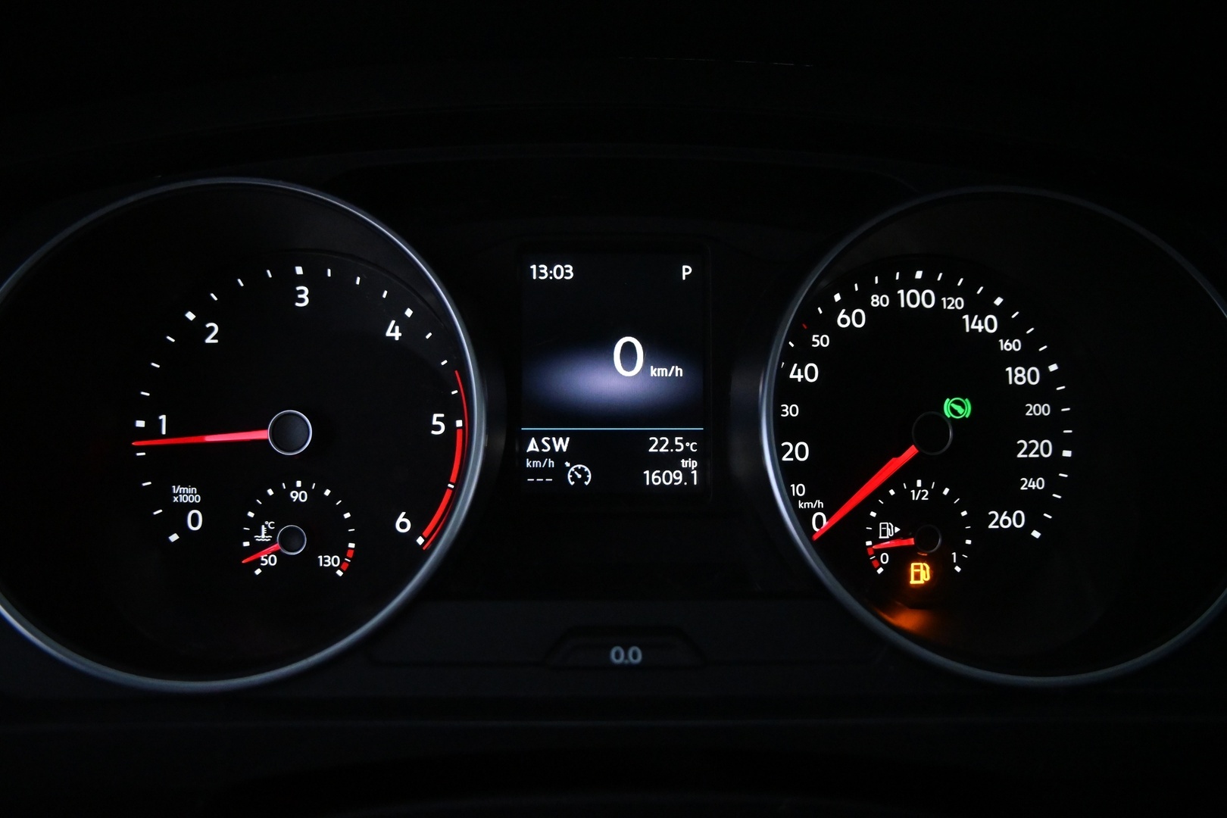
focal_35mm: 75
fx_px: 2556
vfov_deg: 18.2
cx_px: 614
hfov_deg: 27.0
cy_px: 409
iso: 5000
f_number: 6.3
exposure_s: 1/160
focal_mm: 50
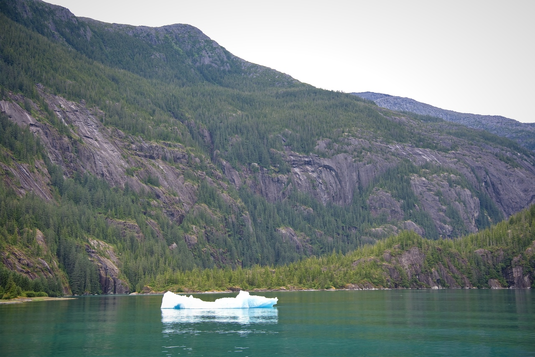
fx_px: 684
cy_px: 178
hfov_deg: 42.7
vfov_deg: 29.3
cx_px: 268
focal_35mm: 46
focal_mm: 46
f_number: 5
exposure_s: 1/100
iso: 100
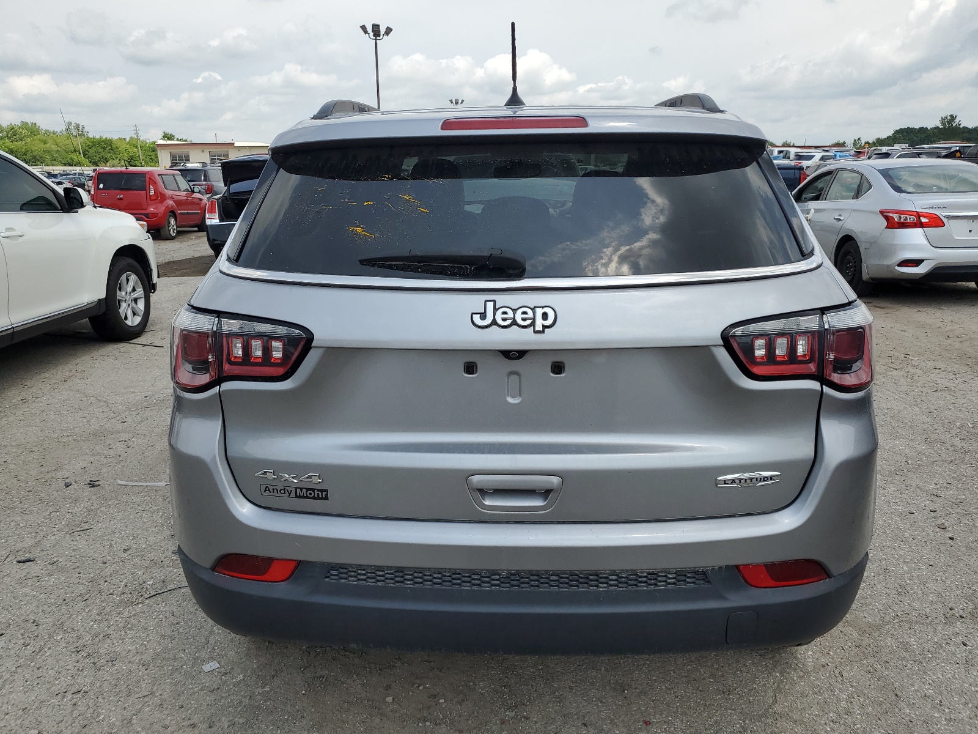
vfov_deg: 53.1
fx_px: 735
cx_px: 489
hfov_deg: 67.3
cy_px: 367
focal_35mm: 26
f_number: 1.5
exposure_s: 1/3333
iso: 50
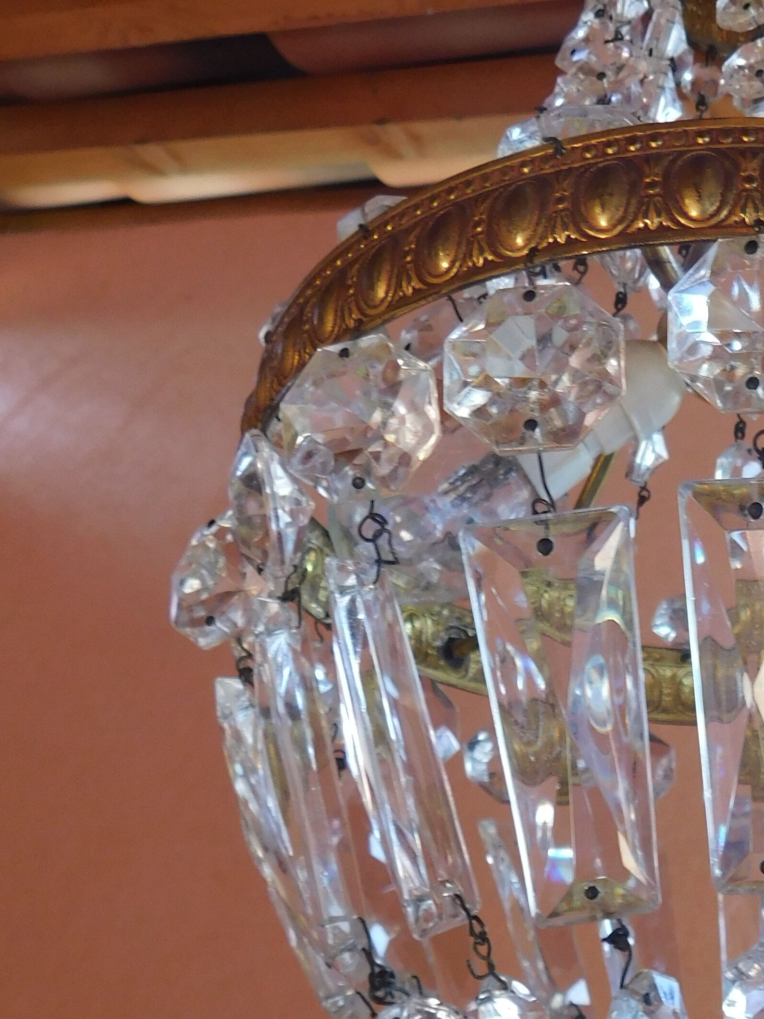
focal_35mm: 50
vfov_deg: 38.2
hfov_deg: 27.1
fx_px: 1471
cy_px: 526
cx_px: 799
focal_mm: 4
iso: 125
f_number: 3
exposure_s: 1/30
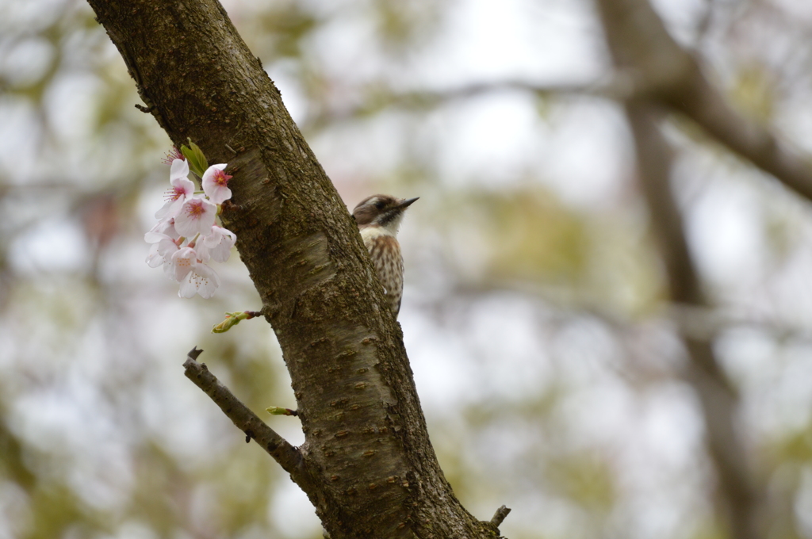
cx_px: 406
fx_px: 20274
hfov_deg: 2.3
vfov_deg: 1.5
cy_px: 270
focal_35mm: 900
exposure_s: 1/640
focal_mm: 600
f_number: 6.3
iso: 400
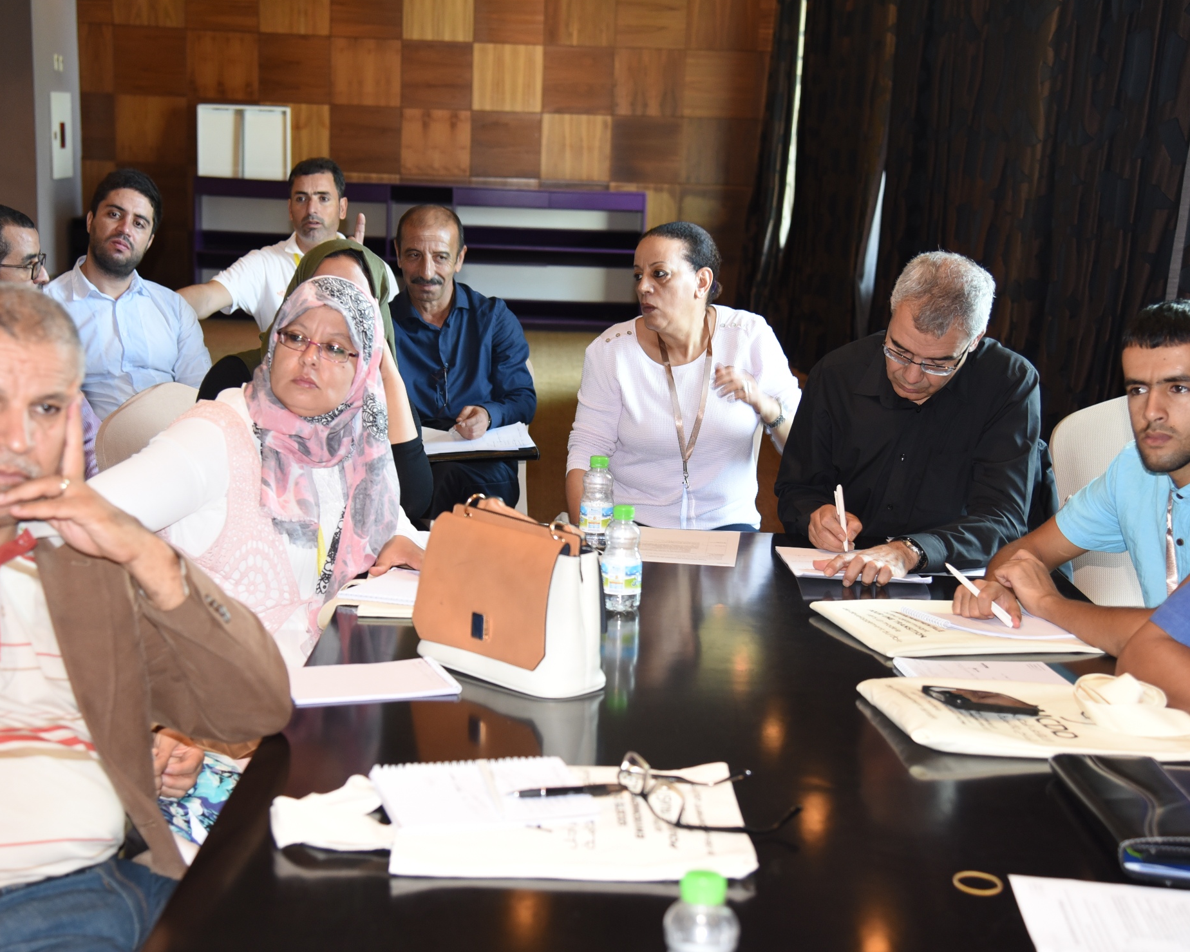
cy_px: 478
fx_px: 1937
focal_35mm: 55
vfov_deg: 27.6
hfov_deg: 34.1
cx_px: 549
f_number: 4
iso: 1250
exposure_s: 1/80
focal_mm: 48
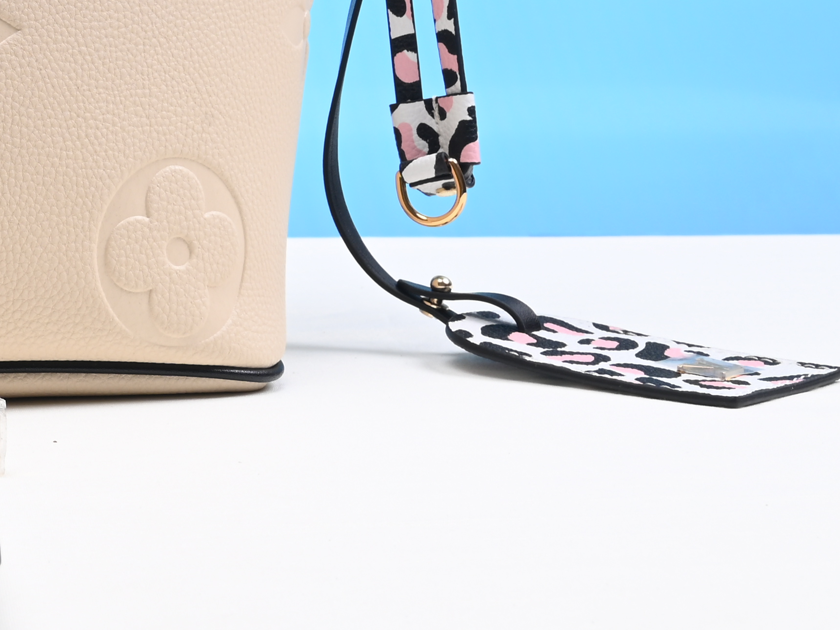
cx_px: -148
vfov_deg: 11.8
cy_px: -241
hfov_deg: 15.7
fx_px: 2936
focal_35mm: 121
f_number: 16
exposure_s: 1/2
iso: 100
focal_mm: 36
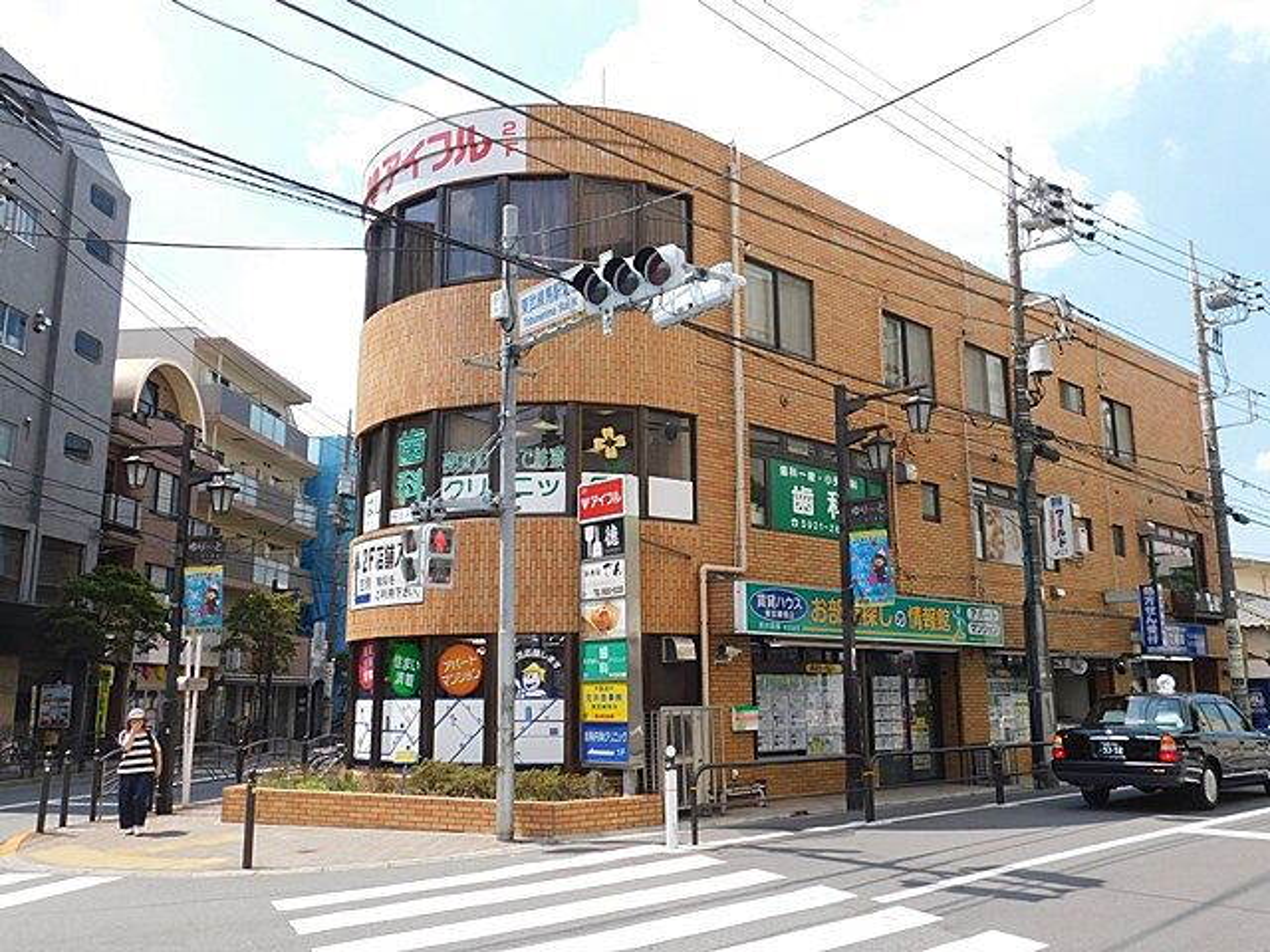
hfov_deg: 60.0
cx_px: 635
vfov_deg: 46.8
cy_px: 476
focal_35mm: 30
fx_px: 1101
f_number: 3.2
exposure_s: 1/800
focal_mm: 5.3
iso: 125
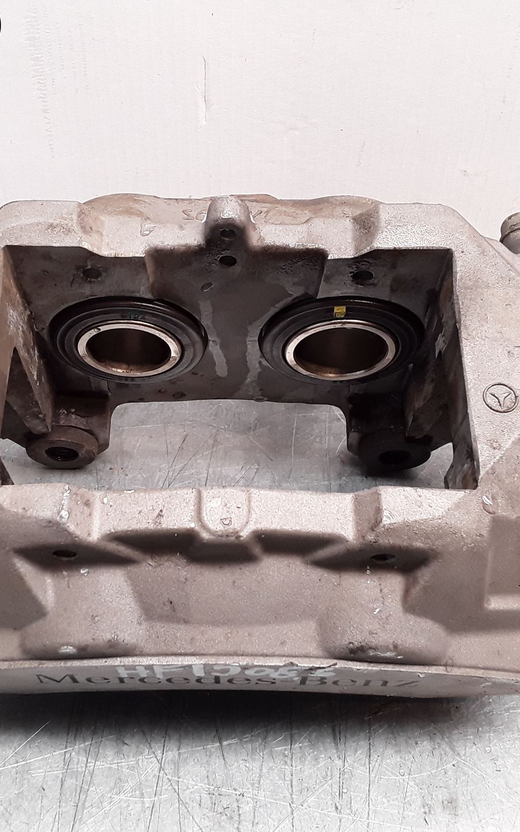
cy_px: 415
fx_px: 907
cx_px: 225
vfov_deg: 49.3
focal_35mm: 40
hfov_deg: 31.9
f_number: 1.9
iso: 80
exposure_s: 1/50
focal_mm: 2.91
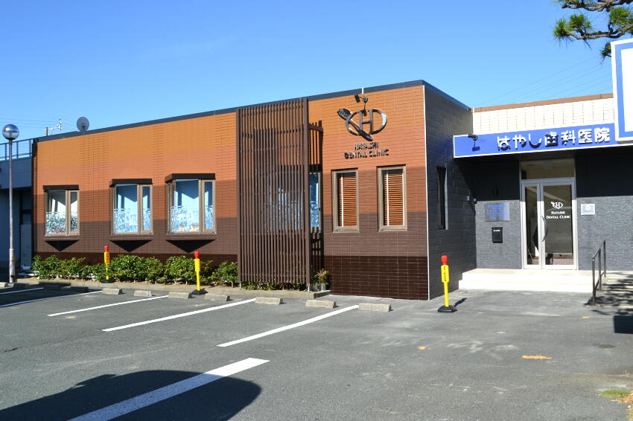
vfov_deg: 39.9
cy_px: 210
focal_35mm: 33
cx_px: 316
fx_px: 580
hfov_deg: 57.2
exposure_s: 1/250
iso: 100
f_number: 8
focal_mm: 22
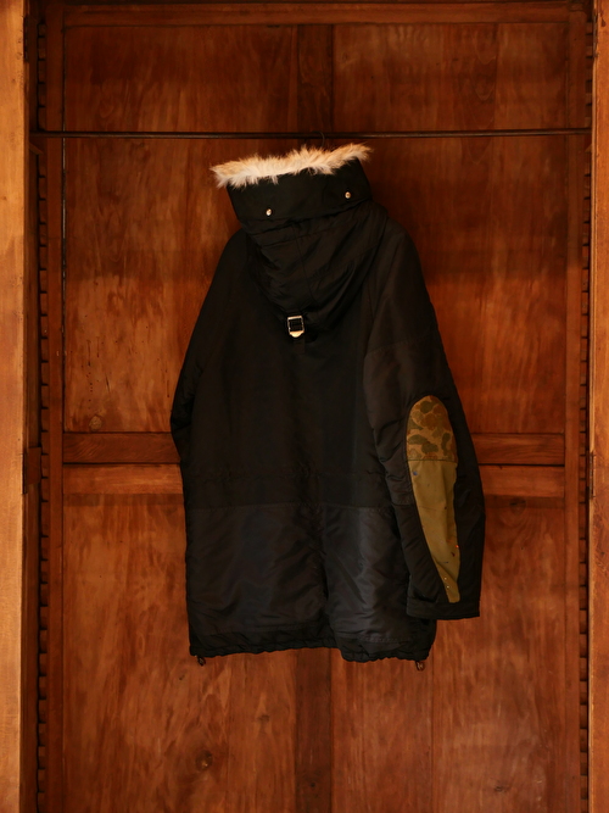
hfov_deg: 19.6
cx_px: 304
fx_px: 1760
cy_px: 406
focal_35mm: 75
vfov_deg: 26.0
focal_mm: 34
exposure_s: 1/125
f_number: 2.8
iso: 800
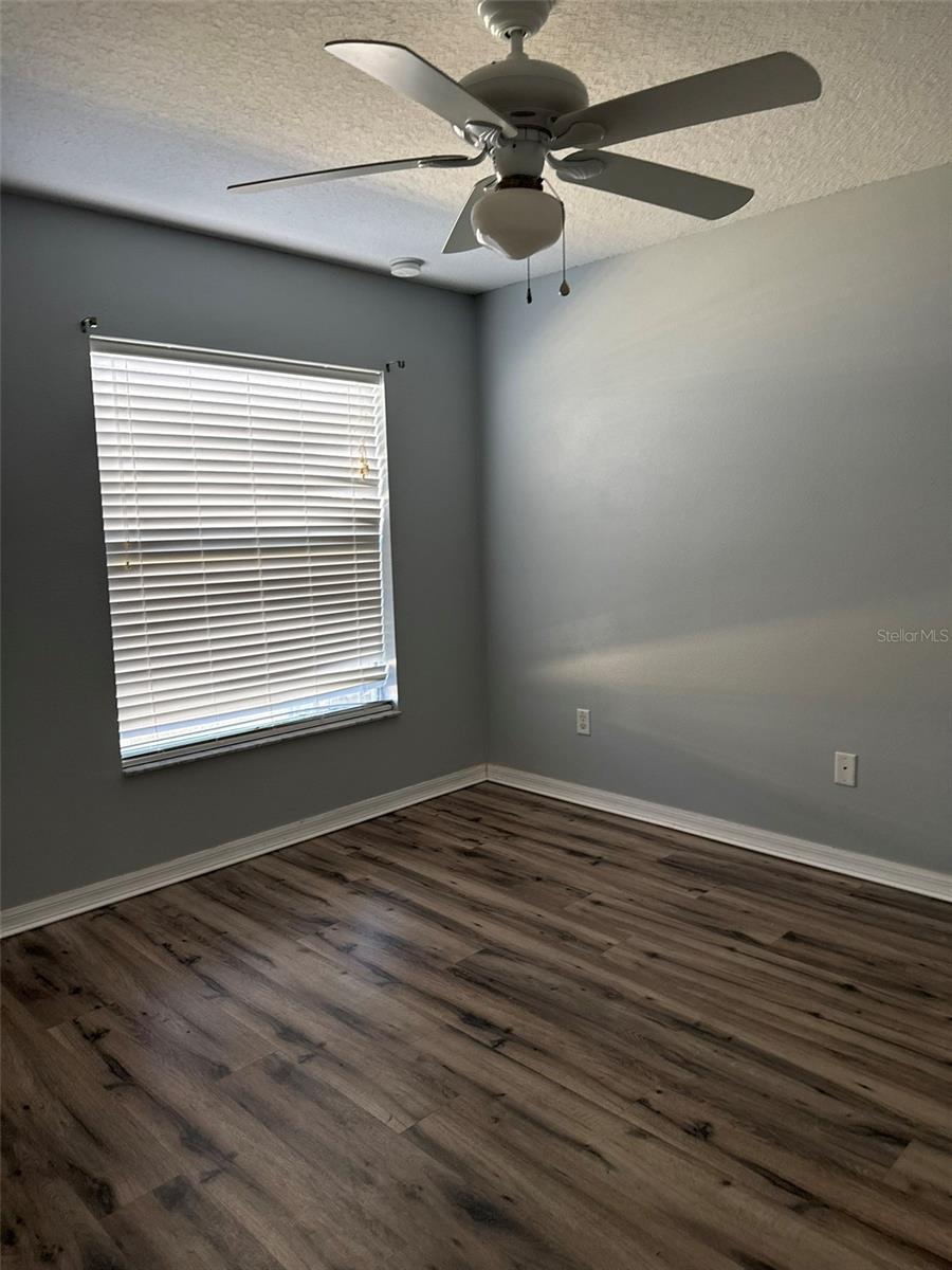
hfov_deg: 56.8
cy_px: 635
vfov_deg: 71.6
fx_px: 880
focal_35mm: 24
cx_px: 476
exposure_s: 1/106
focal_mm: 6.76
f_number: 1.78
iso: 200
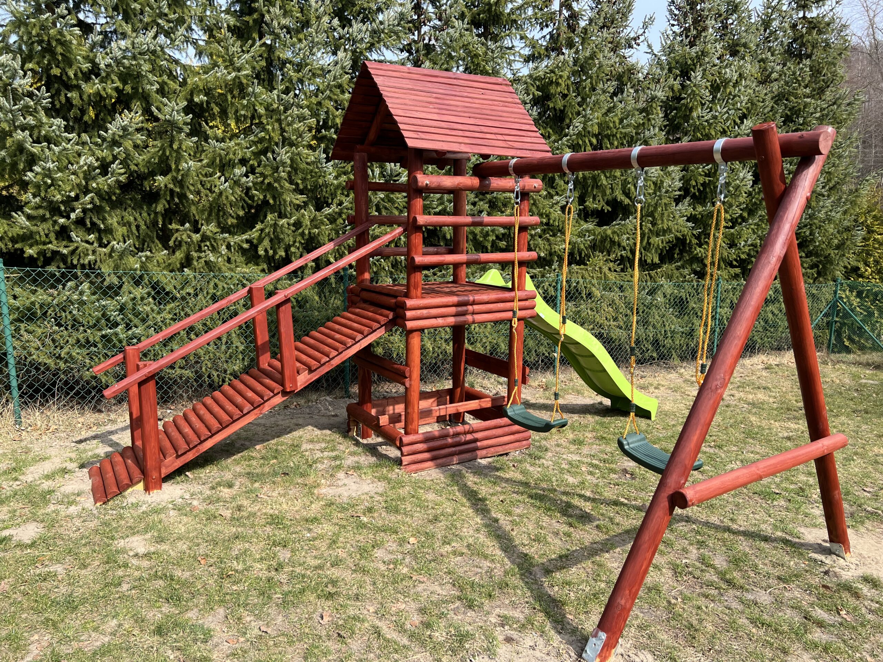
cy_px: 331
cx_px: 442
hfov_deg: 67.3
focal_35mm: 26
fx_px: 663
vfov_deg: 53.1
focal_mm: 5.7
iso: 50
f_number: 1.5
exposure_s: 1/1326
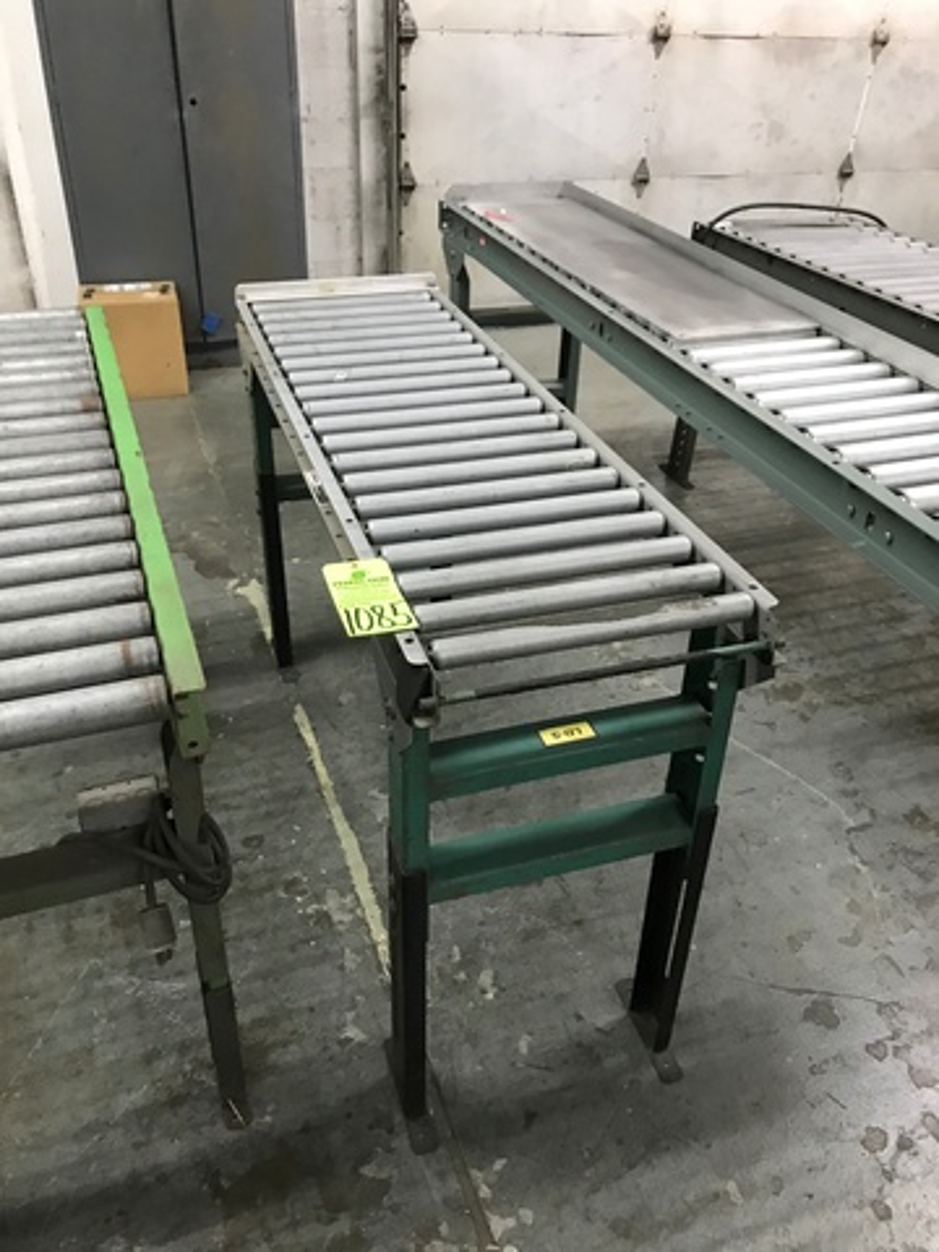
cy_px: 626
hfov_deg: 49.7
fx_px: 1013
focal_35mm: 28
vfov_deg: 63.4
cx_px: 470
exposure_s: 1/15
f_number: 1.8
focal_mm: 3.99
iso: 64
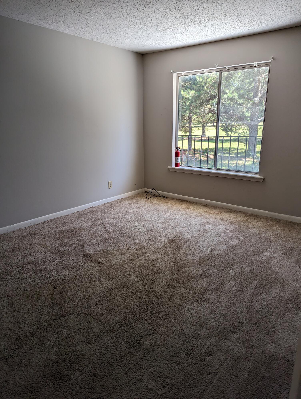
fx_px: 278
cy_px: 200
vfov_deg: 71.5
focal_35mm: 24
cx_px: 150
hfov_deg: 56.9
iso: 46
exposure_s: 1/227
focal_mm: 6.81
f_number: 1.85
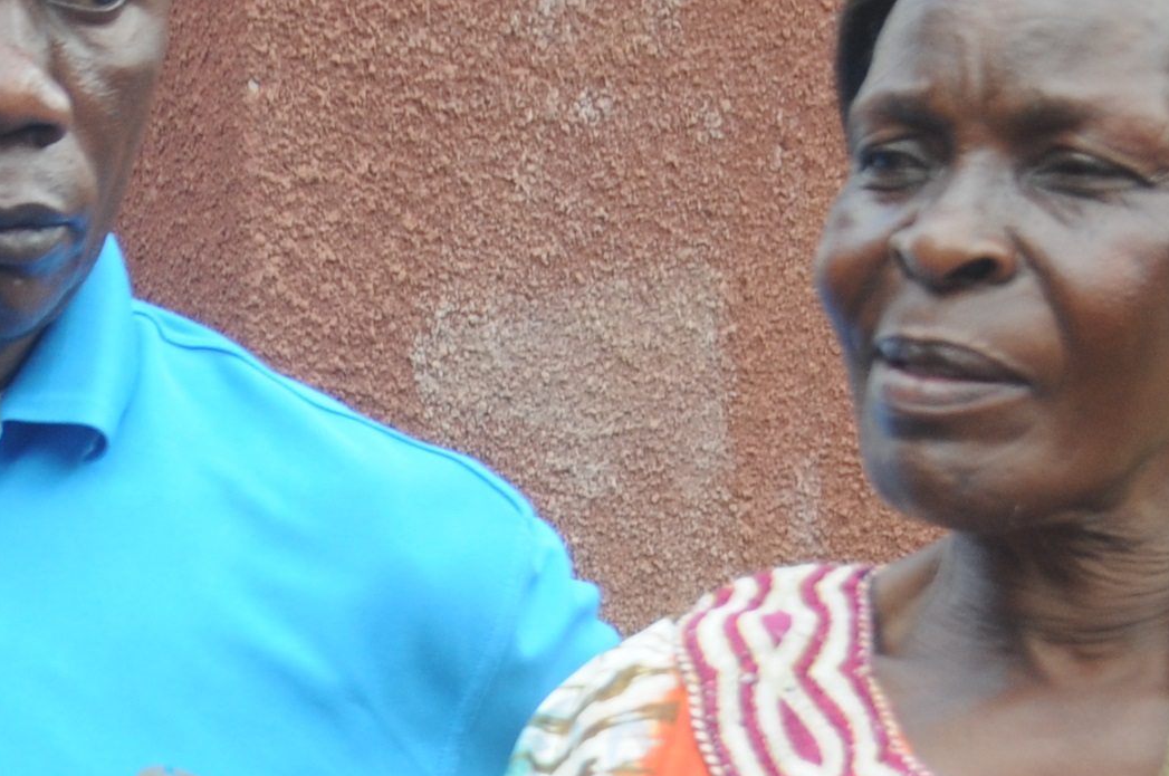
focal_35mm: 215
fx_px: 6973
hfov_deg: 9.5
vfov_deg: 6.3
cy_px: 1017
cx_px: 86
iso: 200
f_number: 5.6
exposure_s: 1/125
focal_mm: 35
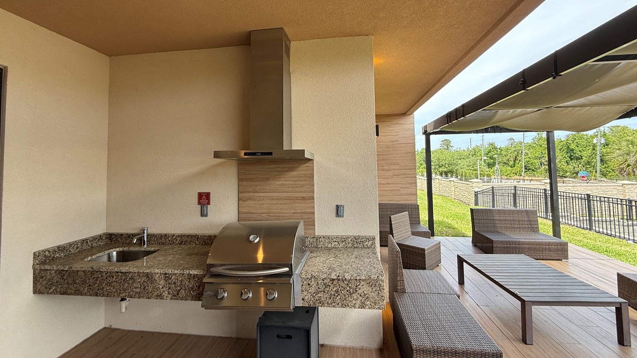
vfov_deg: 66.8
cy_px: 154
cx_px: 315
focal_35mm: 16
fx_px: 270
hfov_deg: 99.4
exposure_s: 1/277
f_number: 2.2
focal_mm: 2.22
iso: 64
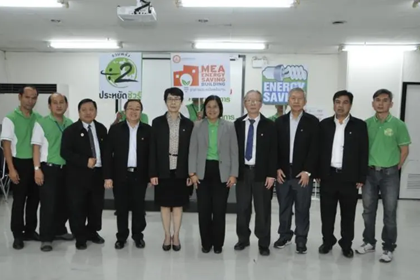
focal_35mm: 34
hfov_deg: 55.8
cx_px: 204
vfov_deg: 38.9
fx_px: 397
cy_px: 143
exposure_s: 1/60
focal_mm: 22
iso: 400
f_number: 5
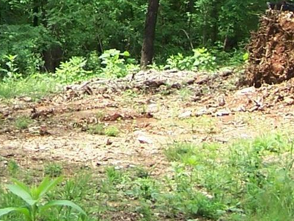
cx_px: -94
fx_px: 1333
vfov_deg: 9.1
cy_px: -146
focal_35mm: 157
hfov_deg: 12.2
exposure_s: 1/250
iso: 80
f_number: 2.8
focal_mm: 6.3
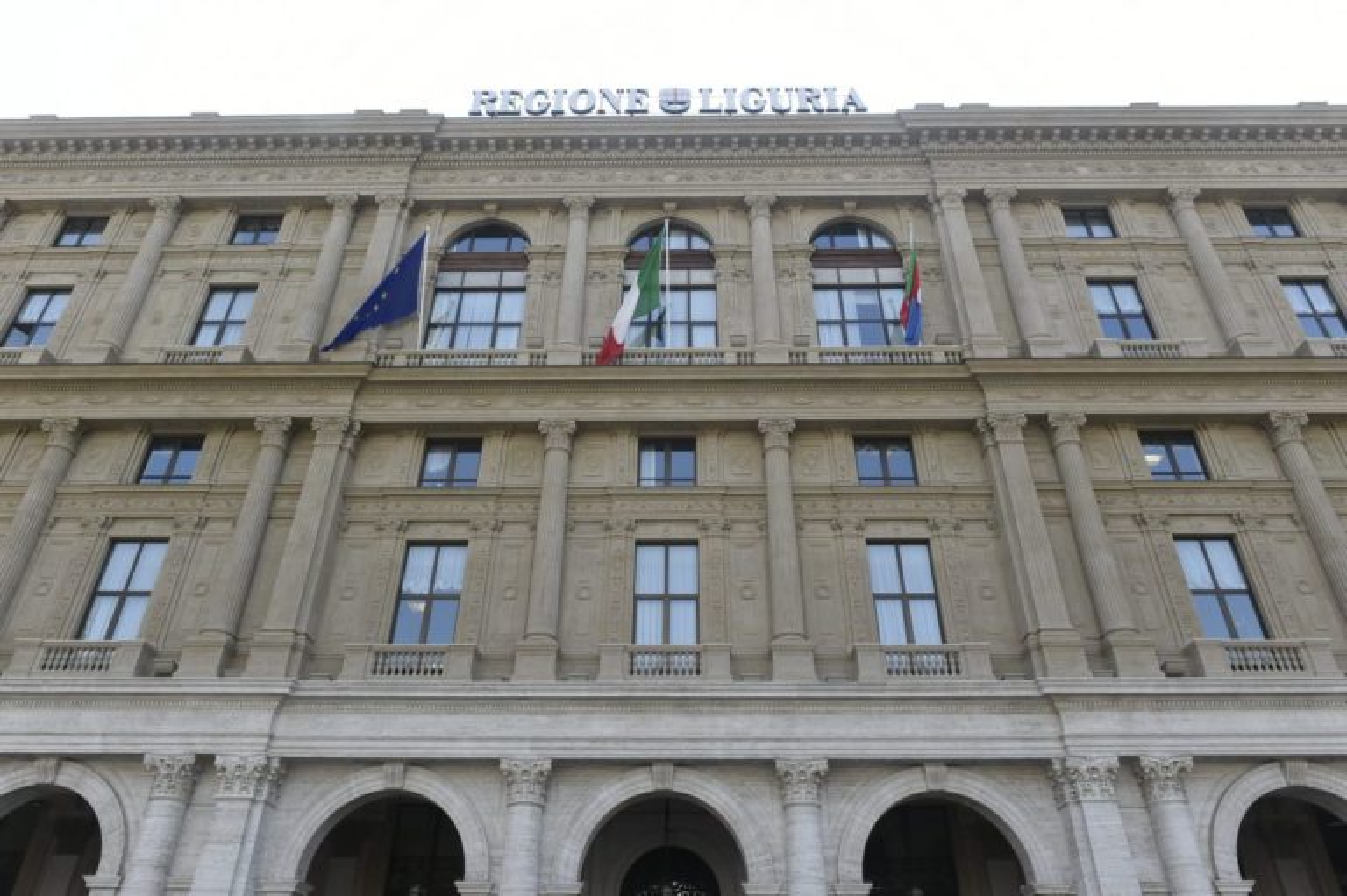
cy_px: 448
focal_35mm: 24
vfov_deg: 53.1
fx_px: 897
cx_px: 674
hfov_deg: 73.8
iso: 1600
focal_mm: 24
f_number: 11
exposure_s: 1/640
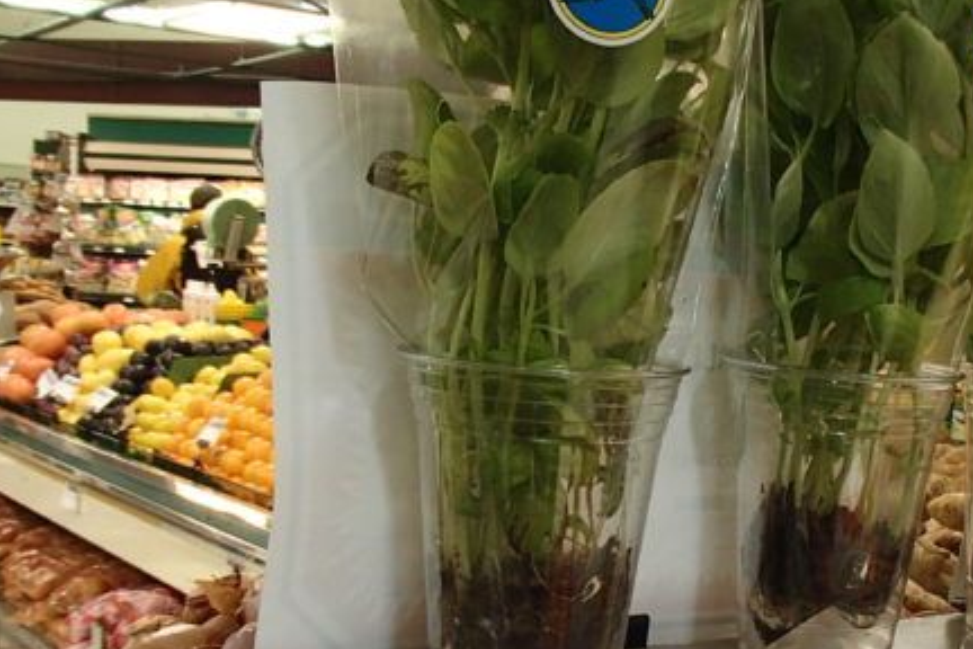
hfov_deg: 34.8
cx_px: 748
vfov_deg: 24.0
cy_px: 459
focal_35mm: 56
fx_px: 1513
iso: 250
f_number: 3.9
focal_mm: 5
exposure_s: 1/30
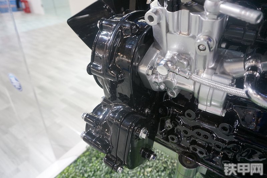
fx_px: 178
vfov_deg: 53.1
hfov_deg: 73.8
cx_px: 134
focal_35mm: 24
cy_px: 89
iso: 400
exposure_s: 1/50
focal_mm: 16
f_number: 4.5
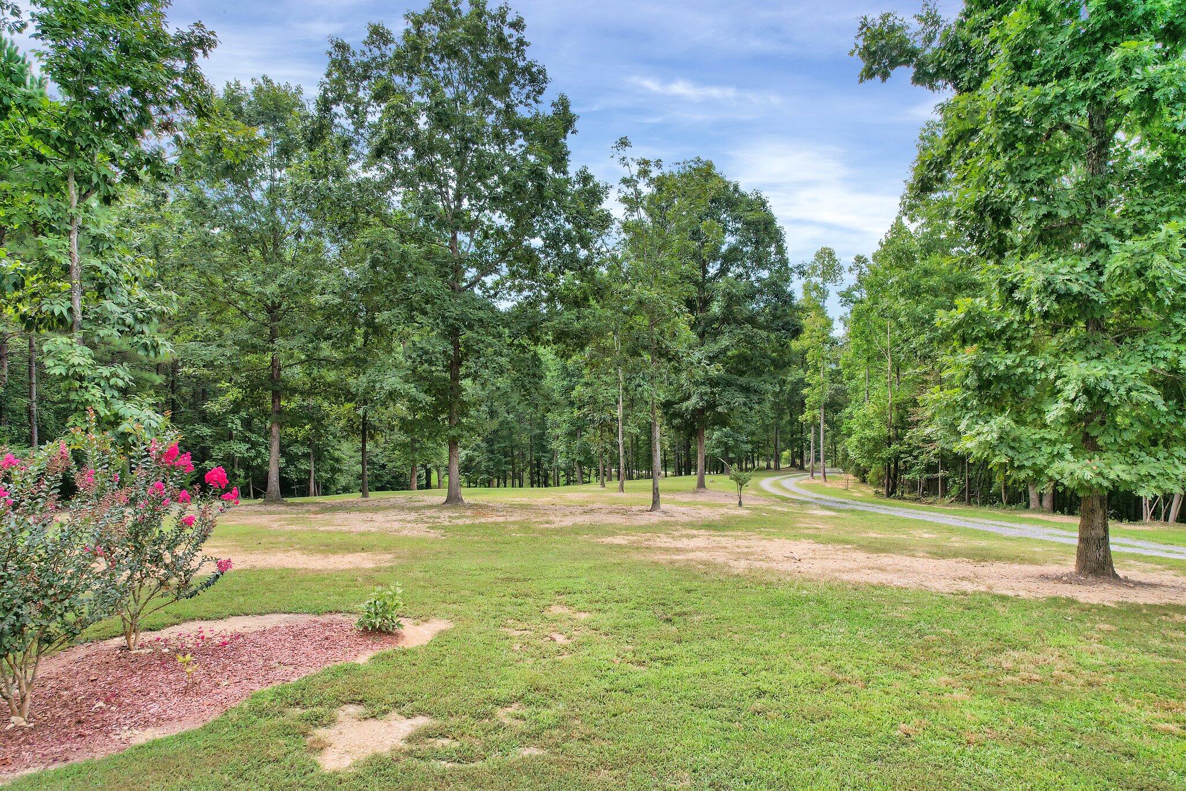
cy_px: 396
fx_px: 725
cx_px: 593
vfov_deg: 57.2
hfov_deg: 78.6
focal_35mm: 22
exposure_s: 1/800
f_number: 2.8
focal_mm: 8.38
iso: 110
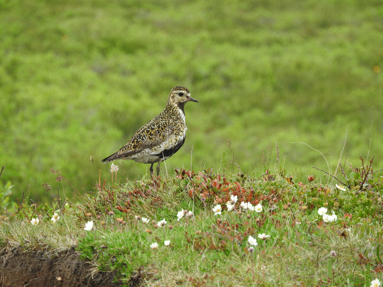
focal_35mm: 650
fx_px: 7192
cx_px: 192
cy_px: 144
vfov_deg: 2.3
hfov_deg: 3.1
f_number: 5.6
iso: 180
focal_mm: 116.5
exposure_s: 1/250
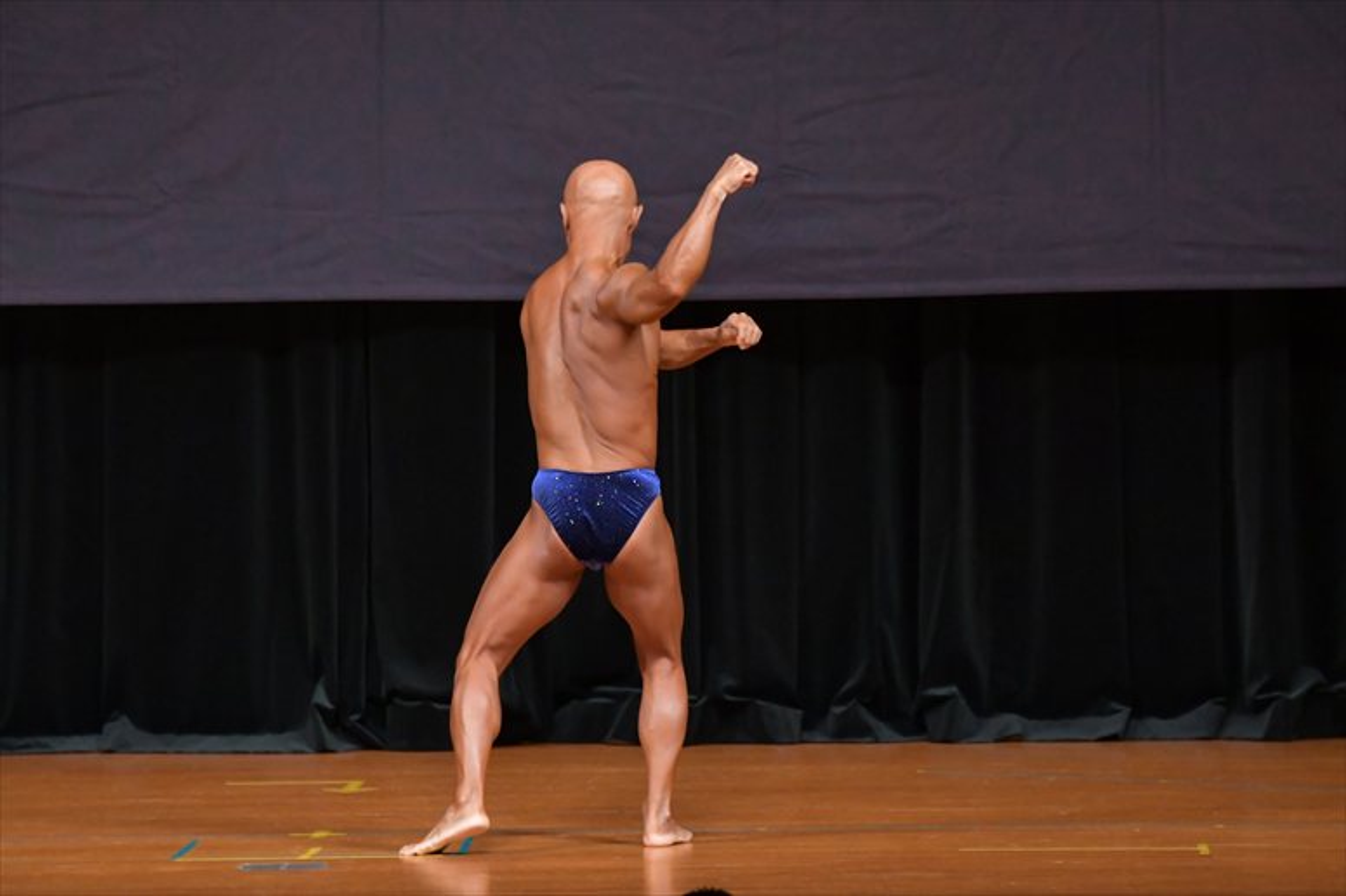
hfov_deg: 7.2
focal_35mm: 285
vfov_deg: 4.8
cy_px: 448
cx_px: 673
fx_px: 10651
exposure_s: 1/400
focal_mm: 190
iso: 5000
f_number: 5.6
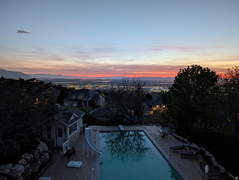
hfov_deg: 71.5
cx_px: 120
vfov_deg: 56.9
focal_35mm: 24
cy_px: 90
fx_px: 166
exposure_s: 1/44.4
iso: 306
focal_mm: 6.9
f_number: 1.68
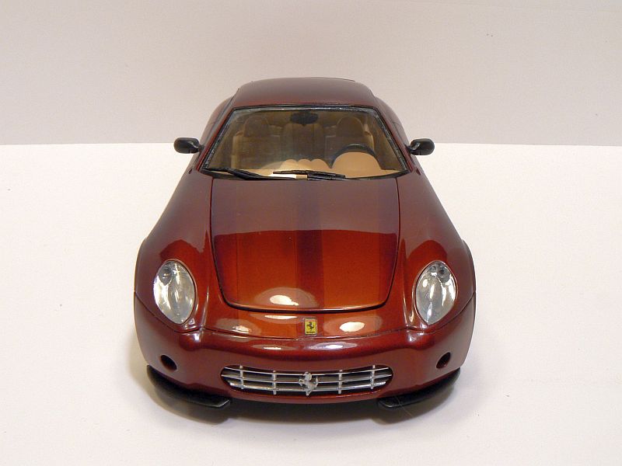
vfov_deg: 39.7
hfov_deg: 51.4
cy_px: 233
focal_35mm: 36
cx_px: 311
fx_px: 647
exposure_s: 1/3.2
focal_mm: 6
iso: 80
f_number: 8
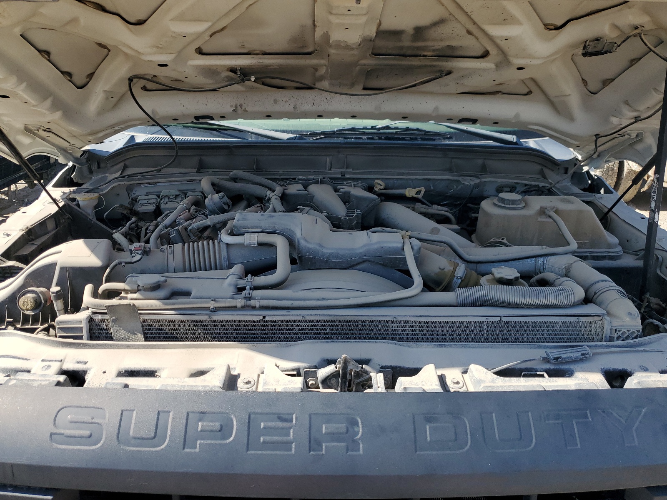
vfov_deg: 53.1
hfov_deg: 67.3
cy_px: 250
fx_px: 501
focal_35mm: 26
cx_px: 334
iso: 50
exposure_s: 1/2500
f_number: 1.5
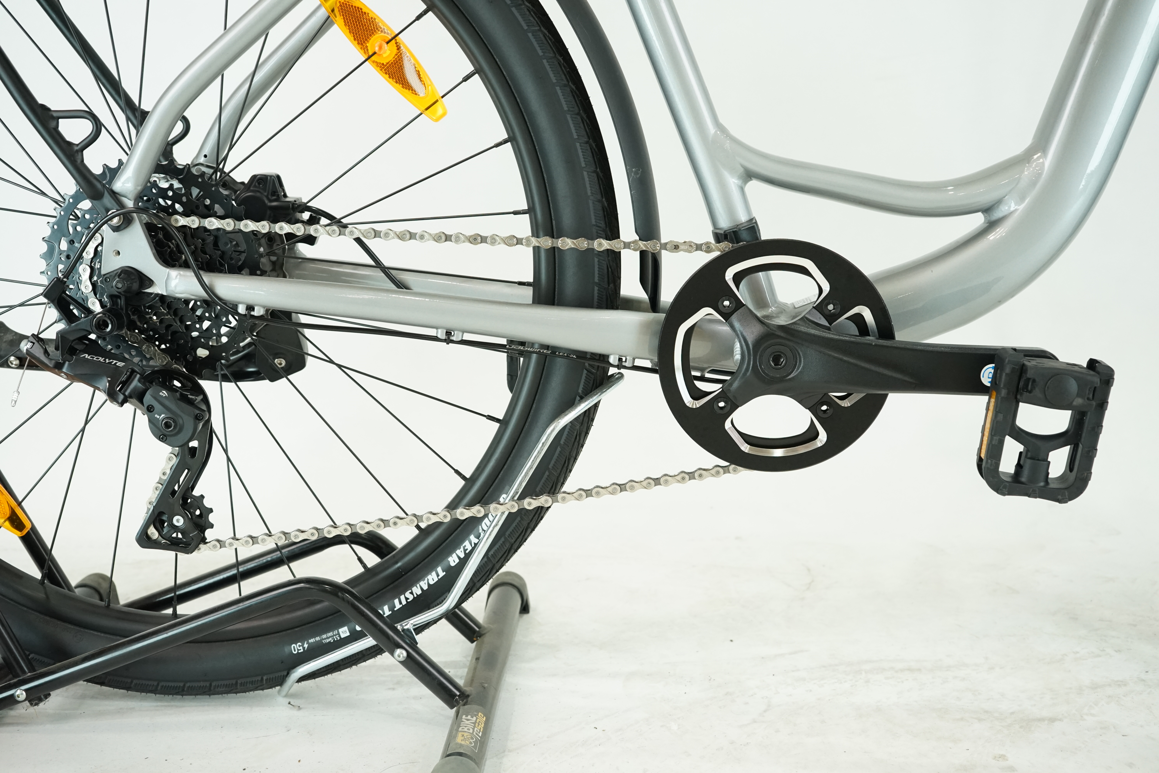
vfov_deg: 34.2
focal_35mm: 39
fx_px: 1255
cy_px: 386
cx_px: 580
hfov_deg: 49.6
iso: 2000
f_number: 5.6
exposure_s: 1/200
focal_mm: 39
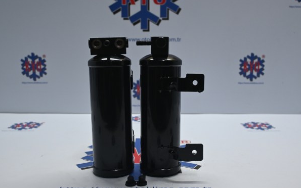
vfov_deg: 33.8
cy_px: 95
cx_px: 151
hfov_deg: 51.8
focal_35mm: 38
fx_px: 310
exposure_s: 1/125
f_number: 4.2
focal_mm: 24.5
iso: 800
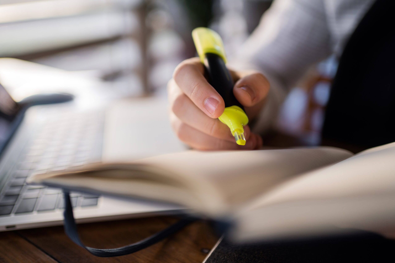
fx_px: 384
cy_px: 132
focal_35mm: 35
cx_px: 198
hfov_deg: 54.4
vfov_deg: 37.9
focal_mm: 35
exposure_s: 1/320
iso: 160
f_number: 1.8
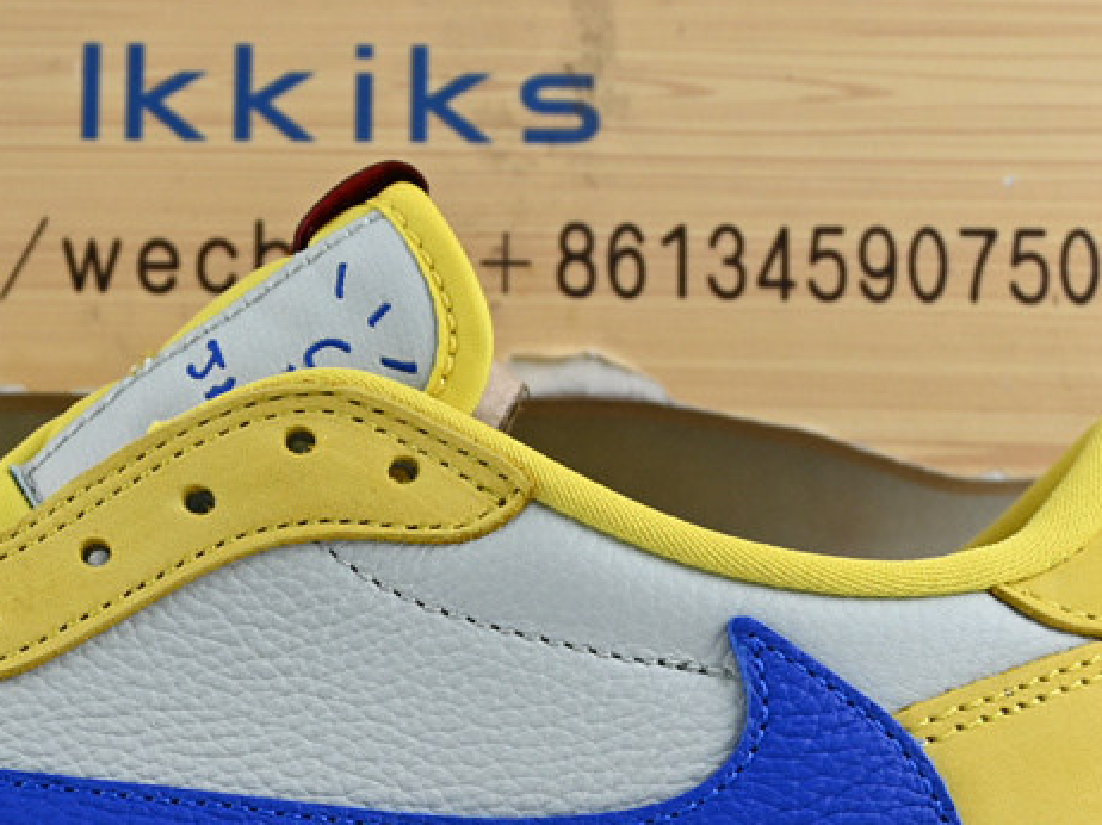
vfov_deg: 12.1
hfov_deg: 16.0
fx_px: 3878
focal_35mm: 122
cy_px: 677
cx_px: 136
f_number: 5
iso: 100
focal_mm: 32.5
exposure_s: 1/50
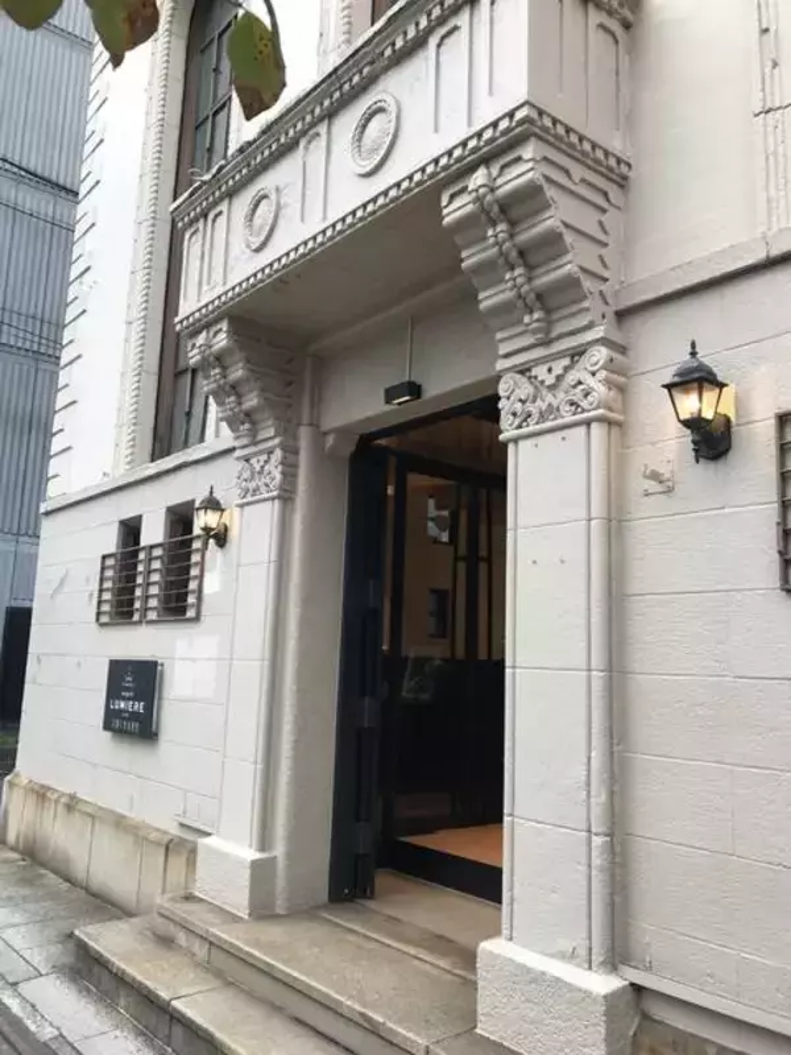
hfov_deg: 49.7
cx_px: 396
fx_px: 853
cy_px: 528
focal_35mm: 28
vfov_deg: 63.4
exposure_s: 1/120
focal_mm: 3.99
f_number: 1.8
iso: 32
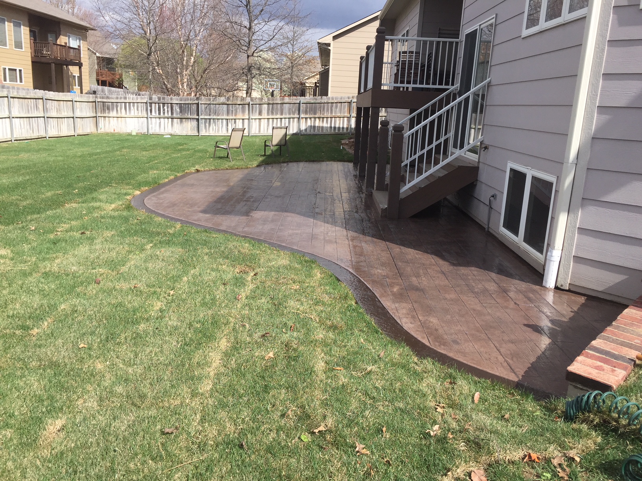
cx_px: 321
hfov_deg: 61.7
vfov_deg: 48.2
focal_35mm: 29
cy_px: 240
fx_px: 538
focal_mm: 4.15
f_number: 2.2
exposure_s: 1/1721
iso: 32
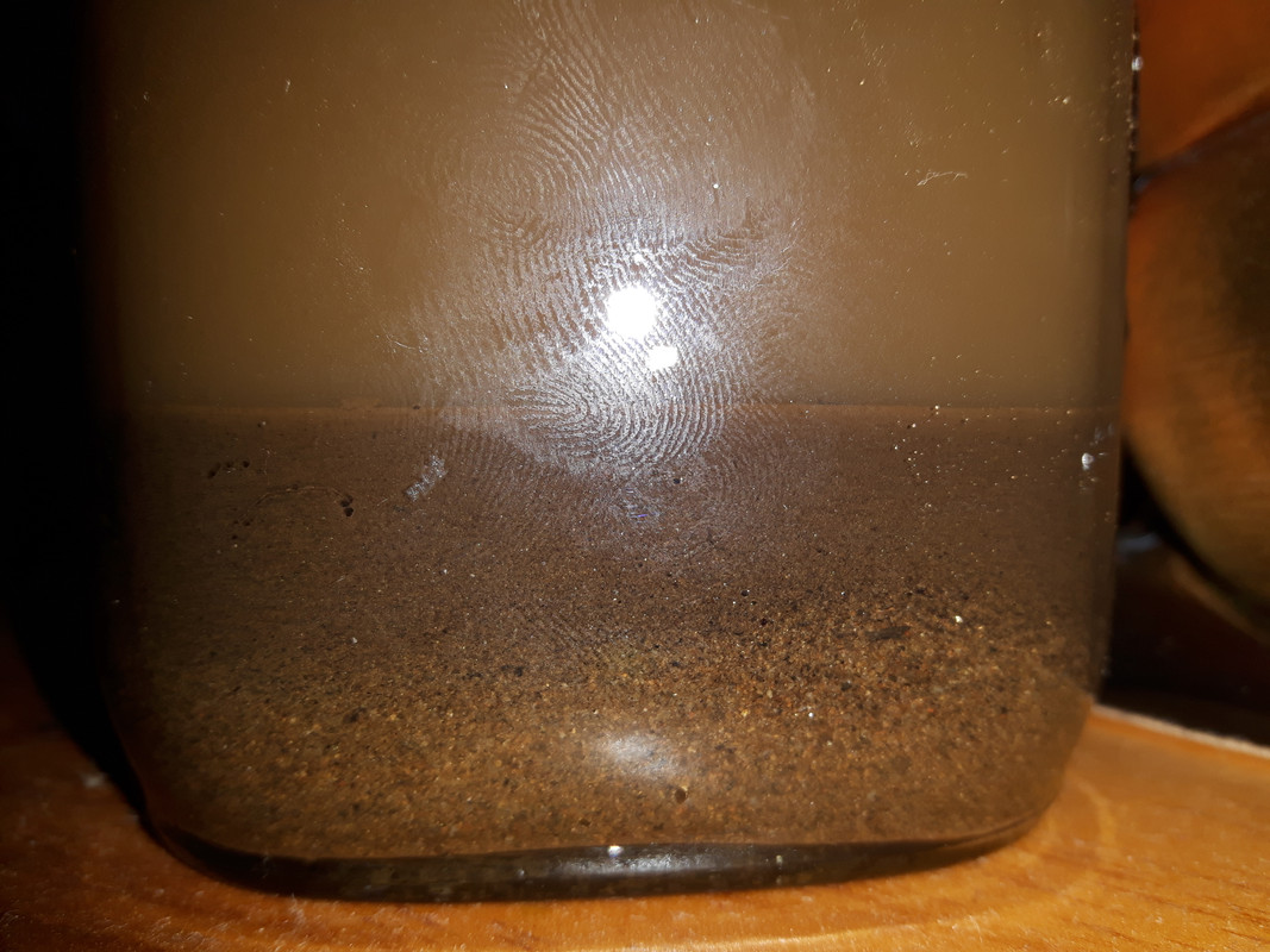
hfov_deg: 58.4
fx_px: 1137
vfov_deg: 45.4
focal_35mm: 31
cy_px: 476
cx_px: 635
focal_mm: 3.7
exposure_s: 1/255
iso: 40
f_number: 1.9
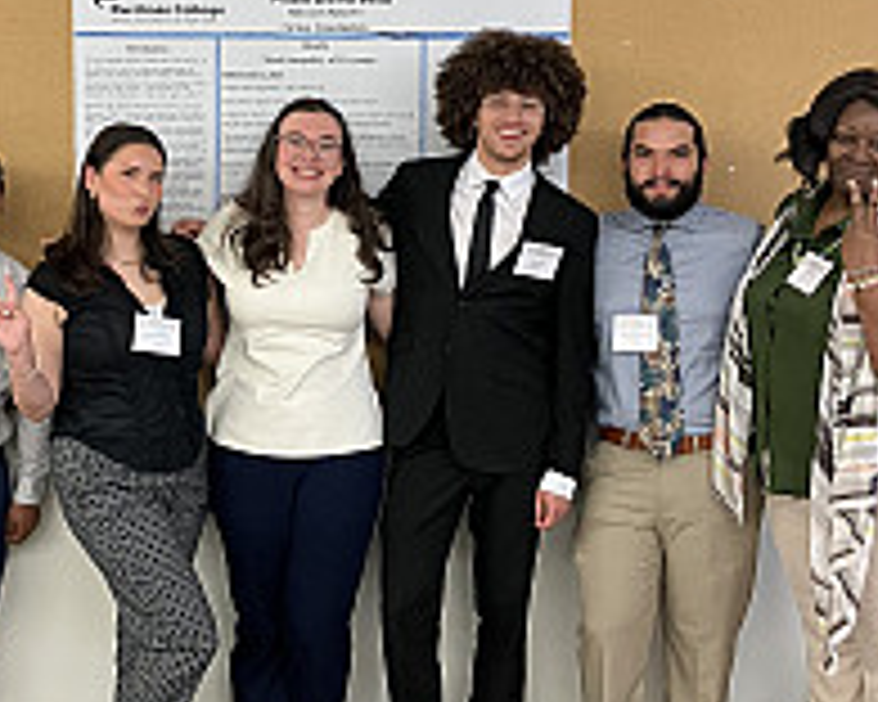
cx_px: 297
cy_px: 189
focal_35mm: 56
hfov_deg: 33.3
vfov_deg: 26.8
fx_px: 1455
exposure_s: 1/60
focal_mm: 3.99
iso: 250
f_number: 1.8
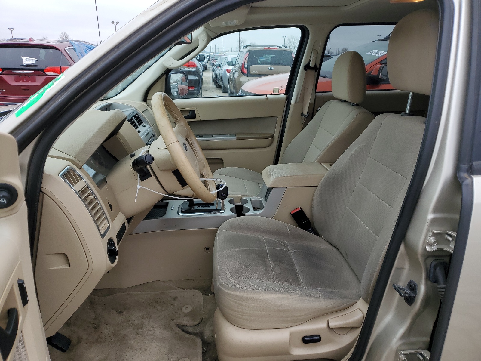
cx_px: 240
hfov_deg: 67.3
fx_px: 361
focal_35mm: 26
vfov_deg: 53.1
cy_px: 180
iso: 50
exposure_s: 1/833
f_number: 1.5
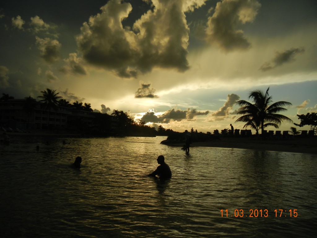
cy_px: 119
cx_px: 158
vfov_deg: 46.8
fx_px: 275
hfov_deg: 60.0
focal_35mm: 30
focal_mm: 5.4
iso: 160
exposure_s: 1/591
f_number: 7
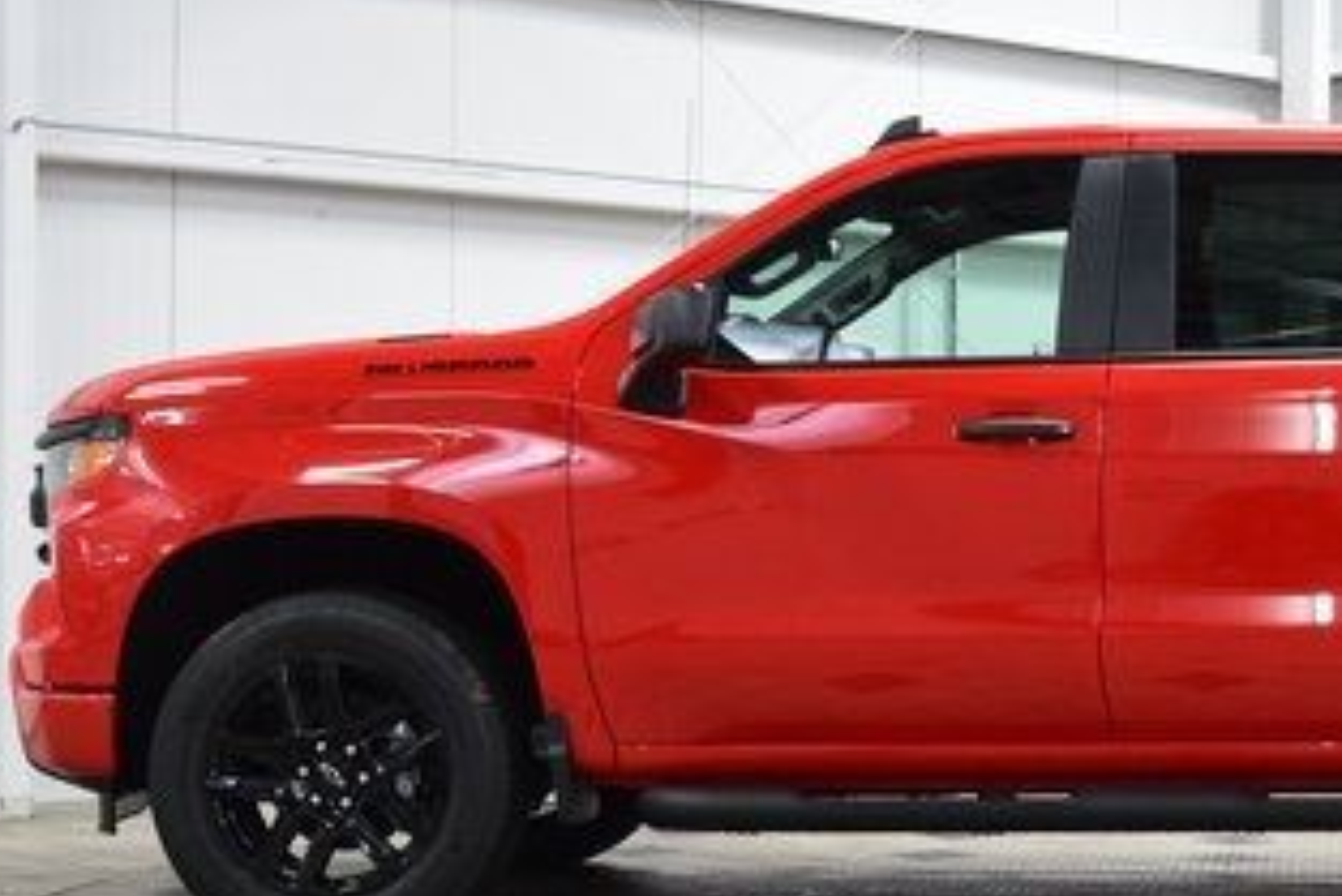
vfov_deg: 15.9
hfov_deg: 22.8
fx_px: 3207
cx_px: 1303
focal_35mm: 86
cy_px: 534
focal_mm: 28
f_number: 5
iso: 1600
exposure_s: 1/60
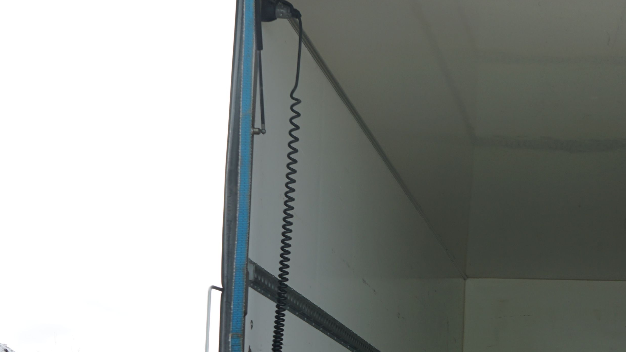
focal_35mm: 87
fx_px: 1444
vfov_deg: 13.7
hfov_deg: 23.4
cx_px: 632
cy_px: 356
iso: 100
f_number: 8
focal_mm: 34
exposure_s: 1/125
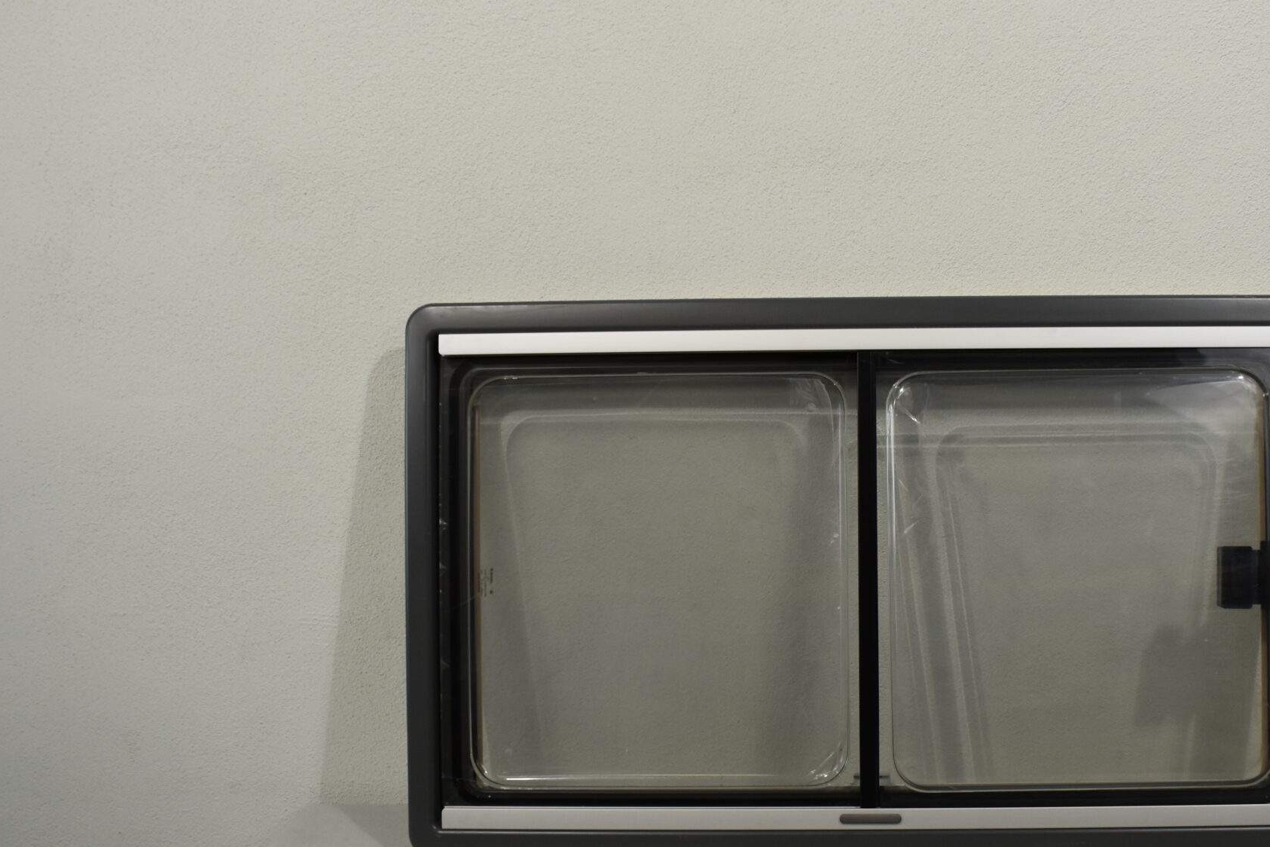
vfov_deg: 32.6
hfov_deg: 46.5
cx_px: 869
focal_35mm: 41
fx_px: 1446
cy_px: 497
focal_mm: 18
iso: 360
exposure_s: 1/125
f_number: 5.6
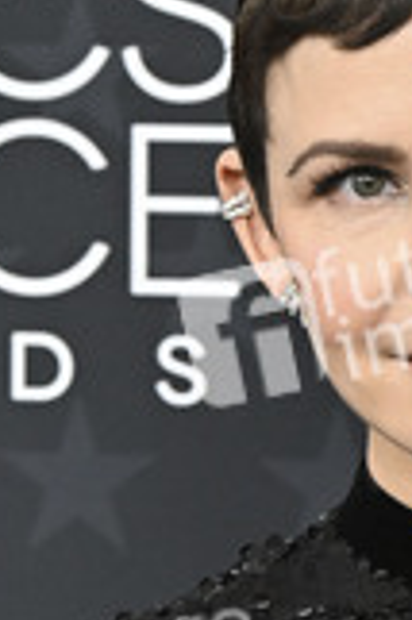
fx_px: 5384
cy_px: 508
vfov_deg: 6.6
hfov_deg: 4.4
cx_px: 489
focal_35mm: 313
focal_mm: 84
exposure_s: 1/320
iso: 1250
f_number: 5.6
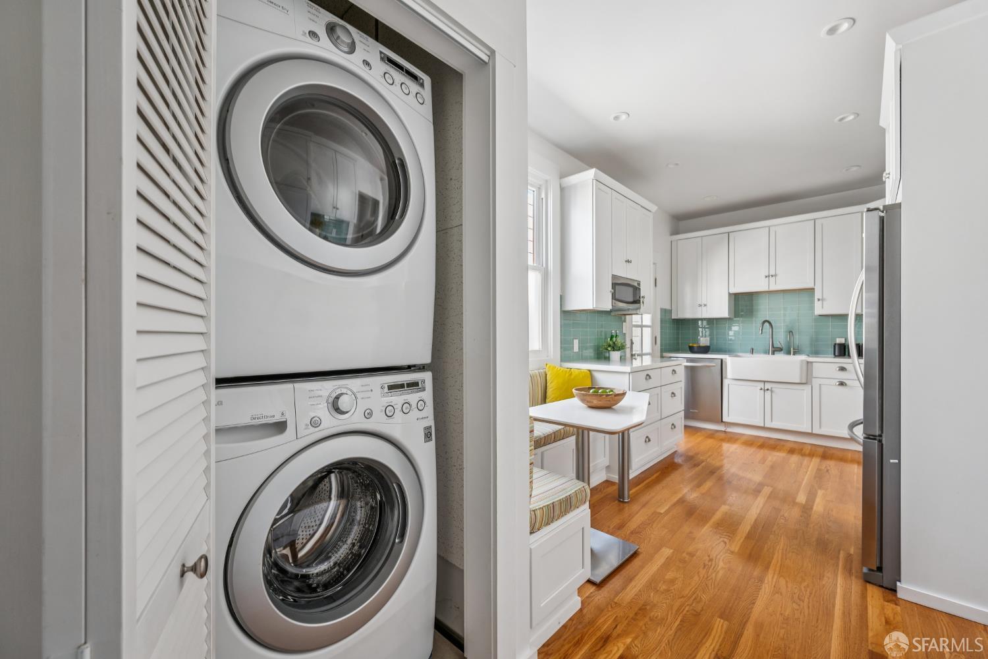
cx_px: 494
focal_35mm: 14
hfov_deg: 104.3
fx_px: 384
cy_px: 330
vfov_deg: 81.2
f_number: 7.1
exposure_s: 1/15
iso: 180
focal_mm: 14
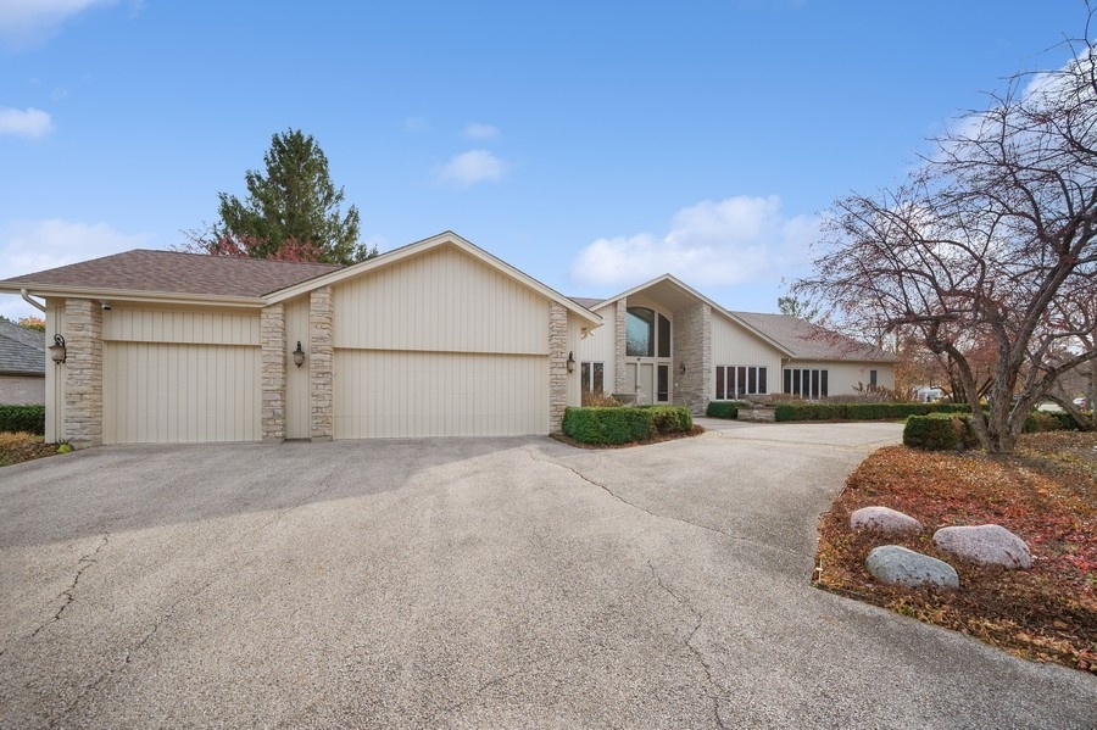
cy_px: 365
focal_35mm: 14
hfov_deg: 104.3
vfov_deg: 81.1
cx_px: 548
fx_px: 426
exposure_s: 1/1000
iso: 200
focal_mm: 14
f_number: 4
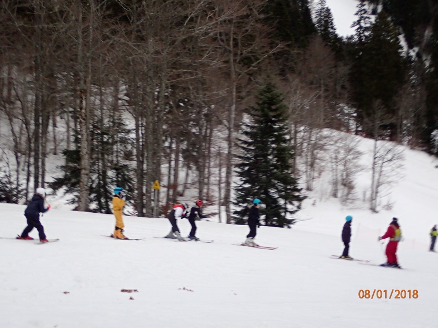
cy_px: 162
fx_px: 683
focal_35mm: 54
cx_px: 222
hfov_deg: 35.5
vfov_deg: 27.0
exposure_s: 1/50
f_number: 3.4
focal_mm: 9.61
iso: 500
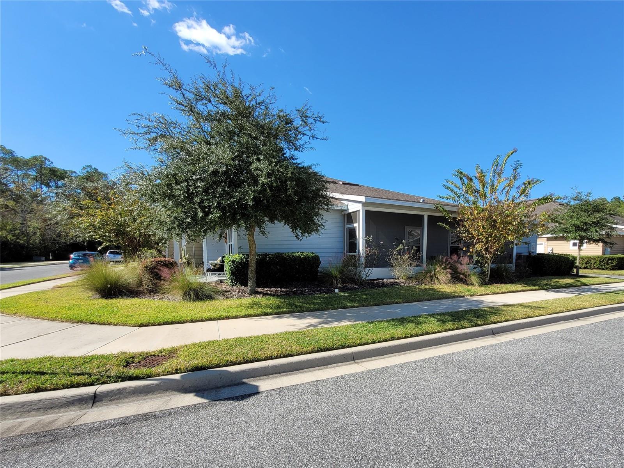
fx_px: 234
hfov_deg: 106.2
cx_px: 312
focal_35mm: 13
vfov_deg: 89.9
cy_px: 234
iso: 40
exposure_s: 1/1084
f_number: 2.2
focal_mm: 1.74
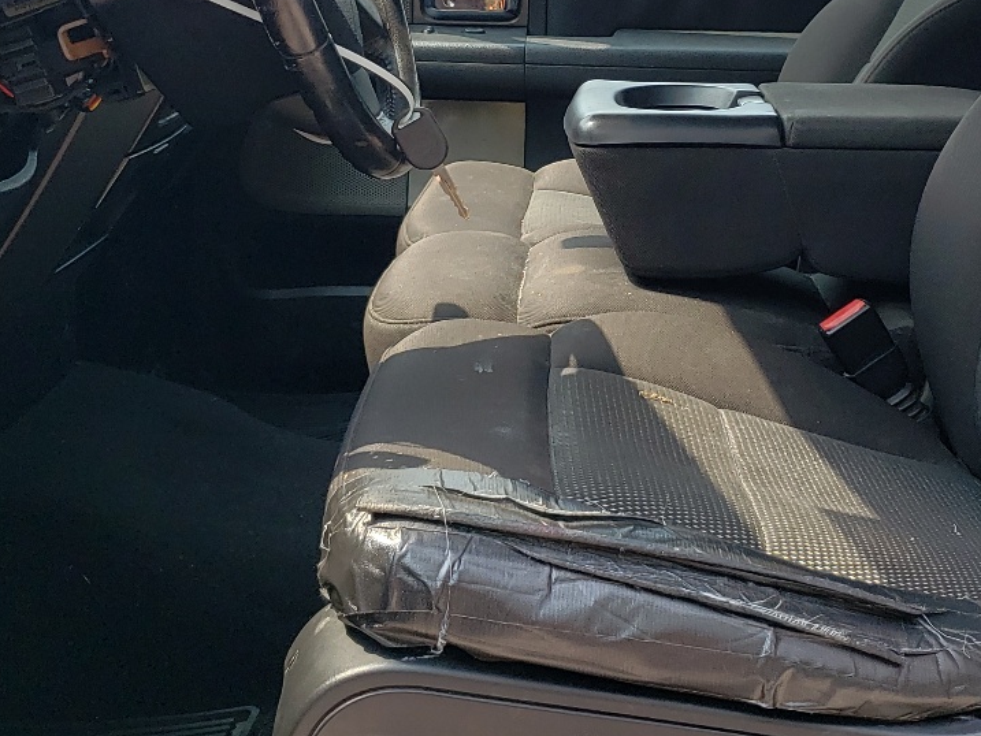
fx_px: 1644
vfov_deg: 24.8
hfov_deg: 33.1
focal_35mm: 58
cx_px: 590
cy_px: 135
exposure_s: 1/667
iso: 50
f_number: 1.5
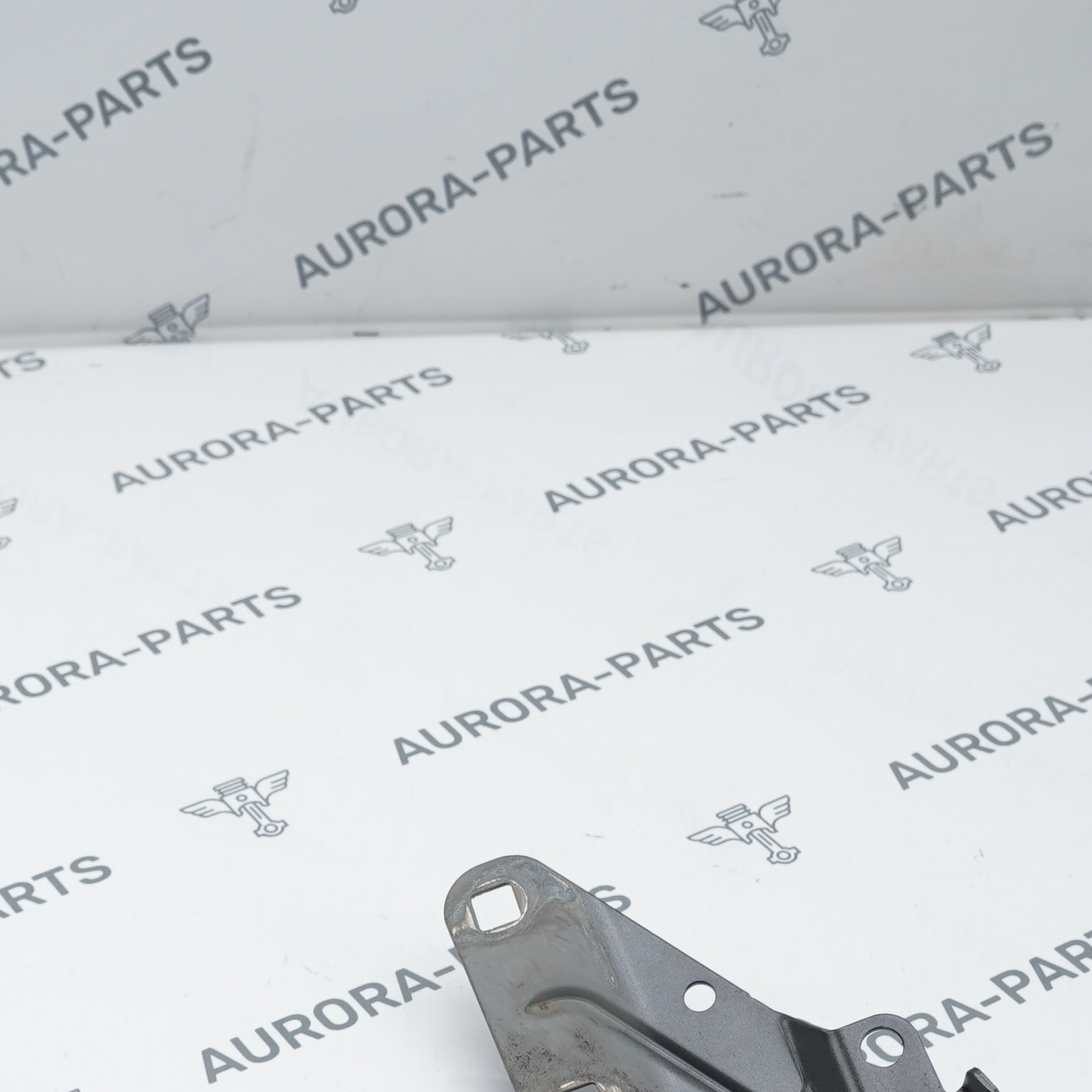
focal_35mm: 75
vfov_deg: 22.1
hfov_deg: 22.9
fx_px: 2677
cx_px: 319
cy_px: 1118
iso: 500
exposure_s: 1/160
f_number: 6.3
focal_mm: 28
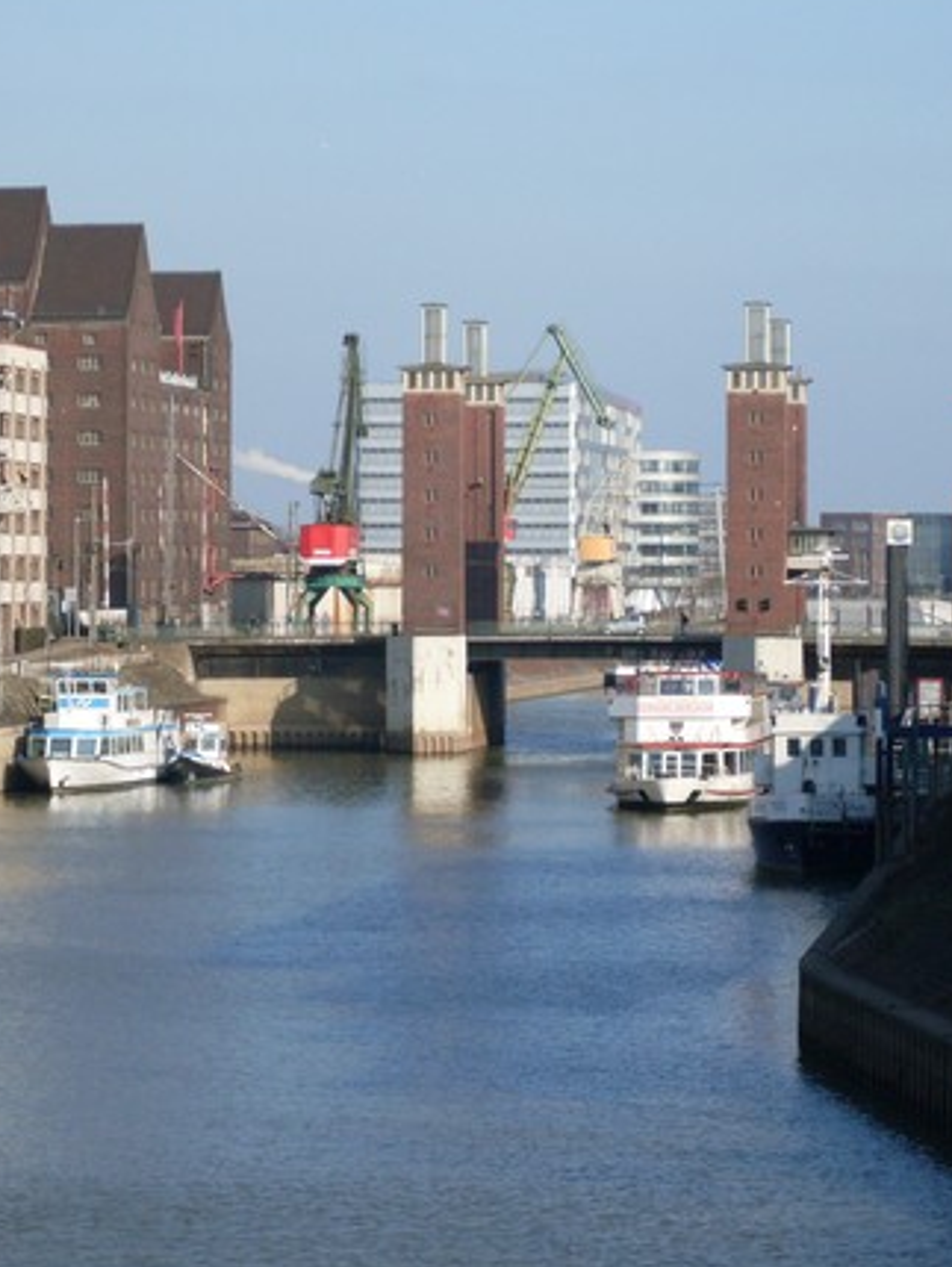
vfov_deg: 12.1
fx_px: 5971
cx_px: 482
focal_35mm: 163
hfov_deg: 9.1
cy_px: 638
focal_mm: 18.9
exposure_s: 1/500
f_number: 5.2
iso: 80
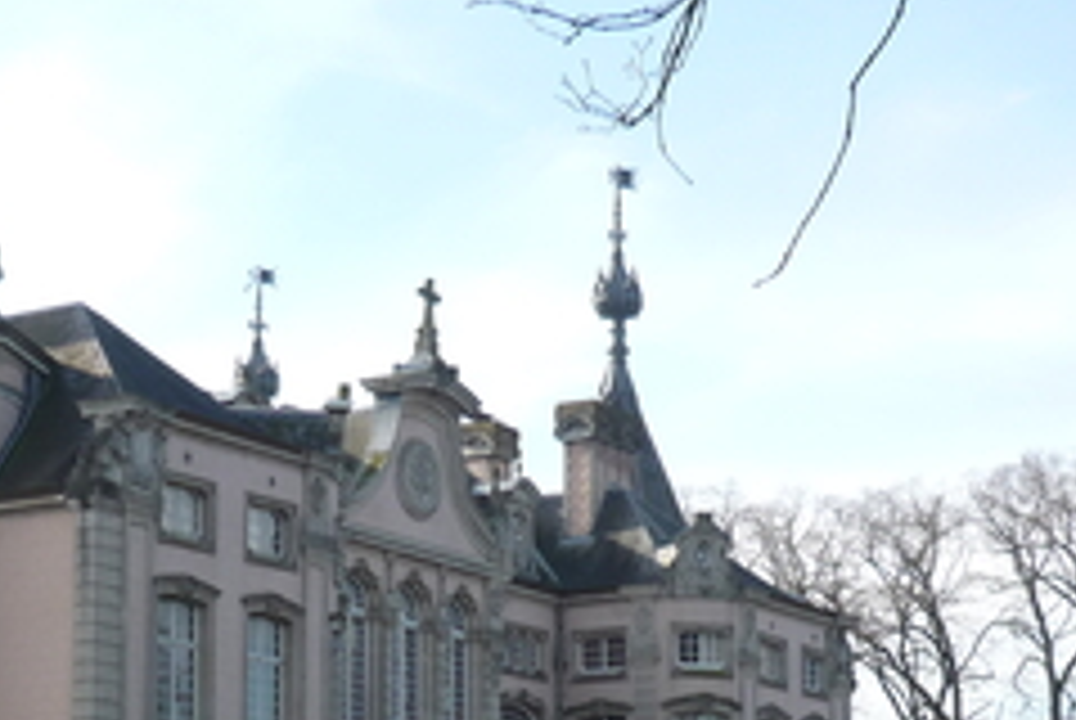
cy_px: 783
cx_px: 428
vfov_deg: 15.5
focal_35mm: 86
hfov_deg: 23.6
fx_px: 2574
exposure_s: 1/640
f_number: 2.8
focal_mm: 5.5
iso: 100
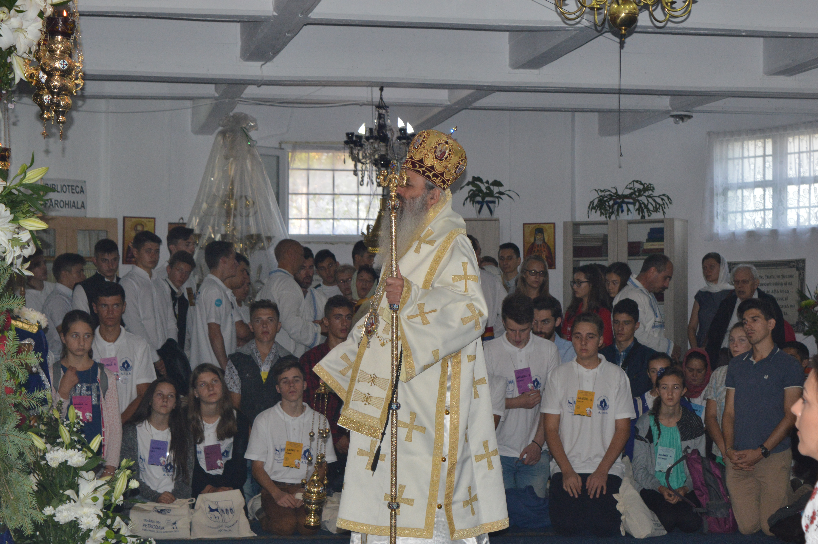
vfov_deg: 16.5
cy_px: 272
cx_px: 409
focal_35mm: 82
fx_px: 1873
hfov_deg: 24.6
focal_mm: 55
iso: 800
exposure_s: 1/60
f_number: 8
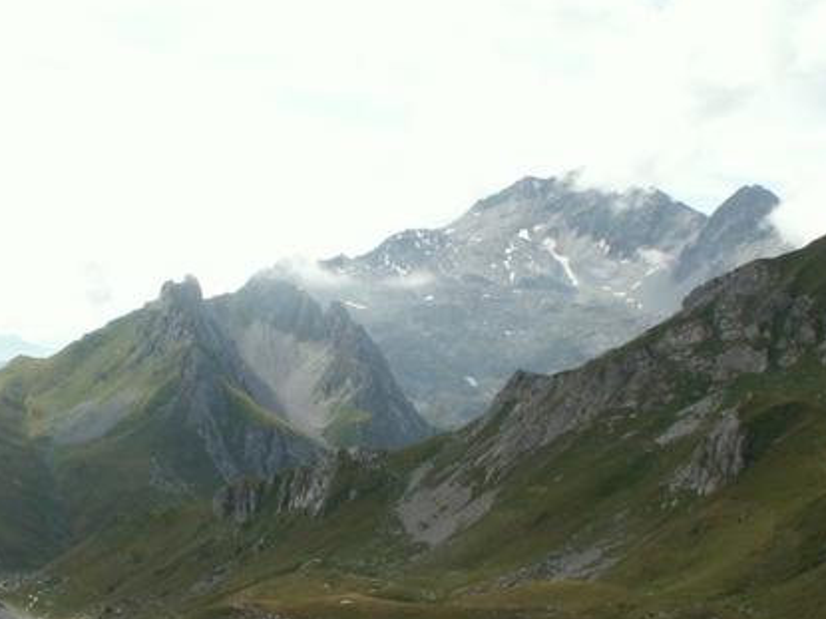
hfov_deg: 35.5
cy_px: 404
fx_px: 1288
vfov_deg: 26.9
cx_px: 372
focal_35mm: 54
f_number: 8
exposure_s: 1/100
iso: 50
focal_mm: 5.86
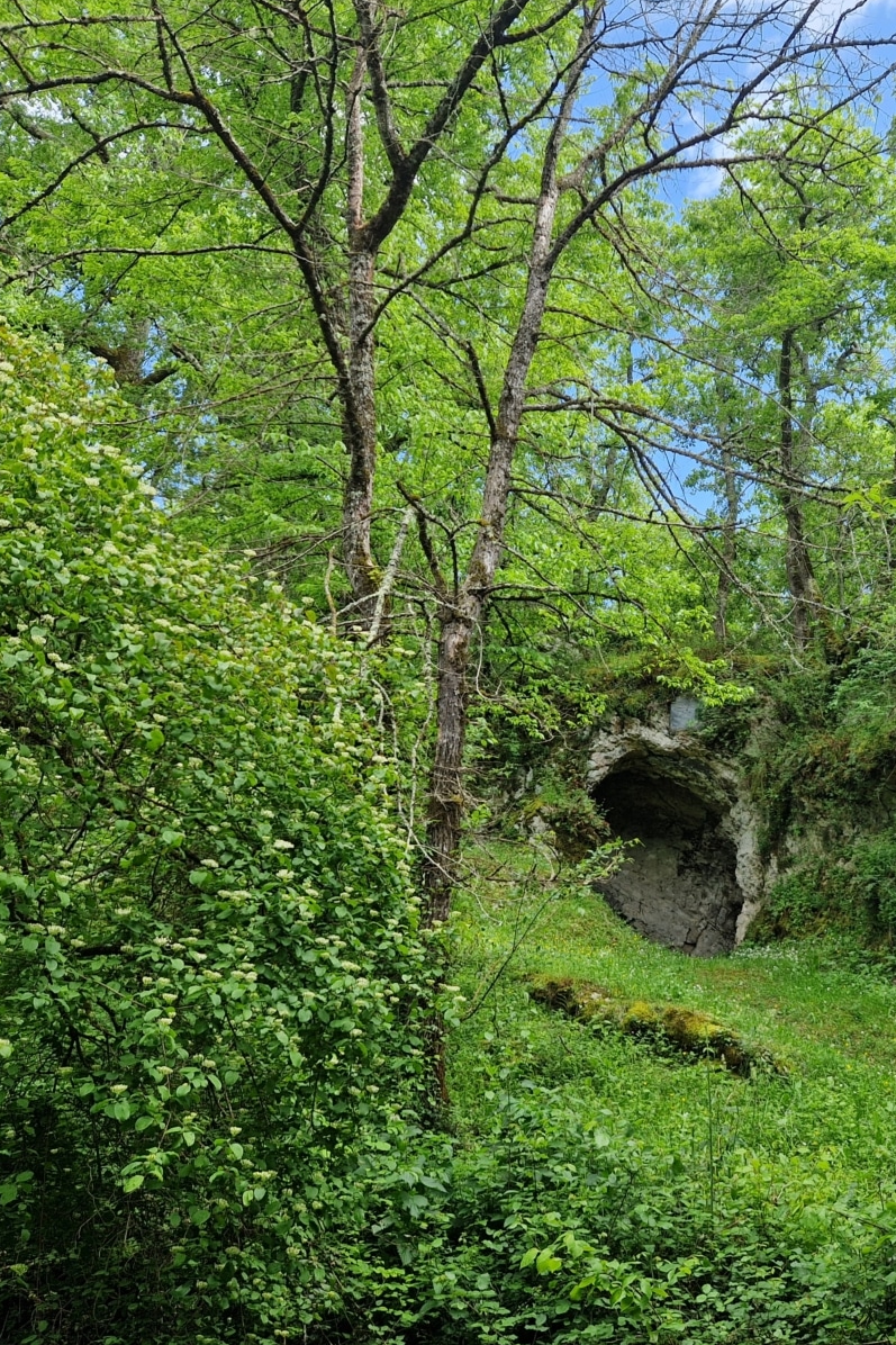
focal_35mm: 32
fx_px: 1195
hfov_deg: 40.0
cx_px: 666
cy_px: 671
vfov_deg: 58.7
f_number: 1.8
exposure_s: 1/350
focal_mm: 5.4
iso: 50
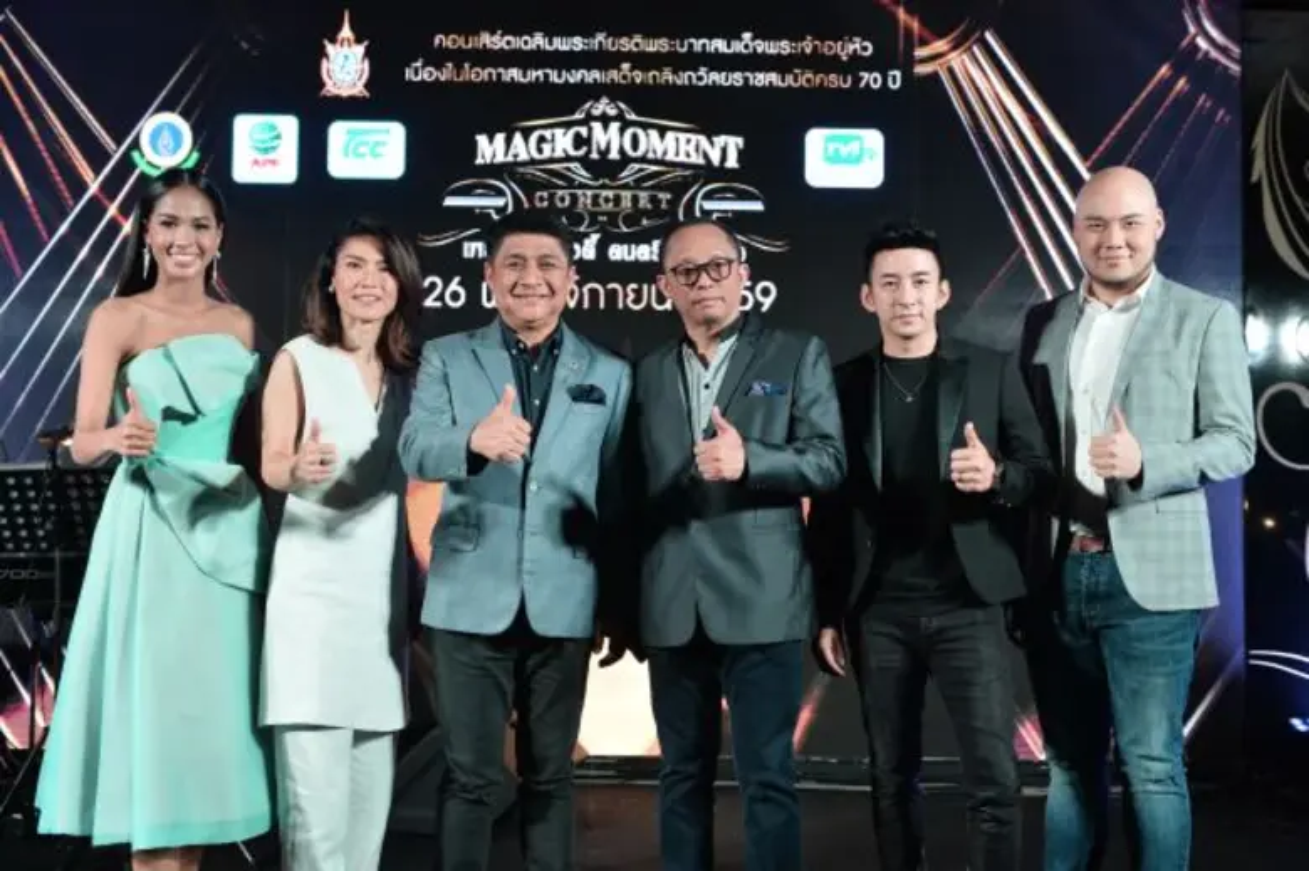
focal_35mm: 42
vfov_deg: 31.9
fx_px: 1526
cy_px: 436
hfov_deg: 46.4
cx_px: 654
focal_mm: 42
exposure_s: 1/160
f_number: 4
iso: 1600
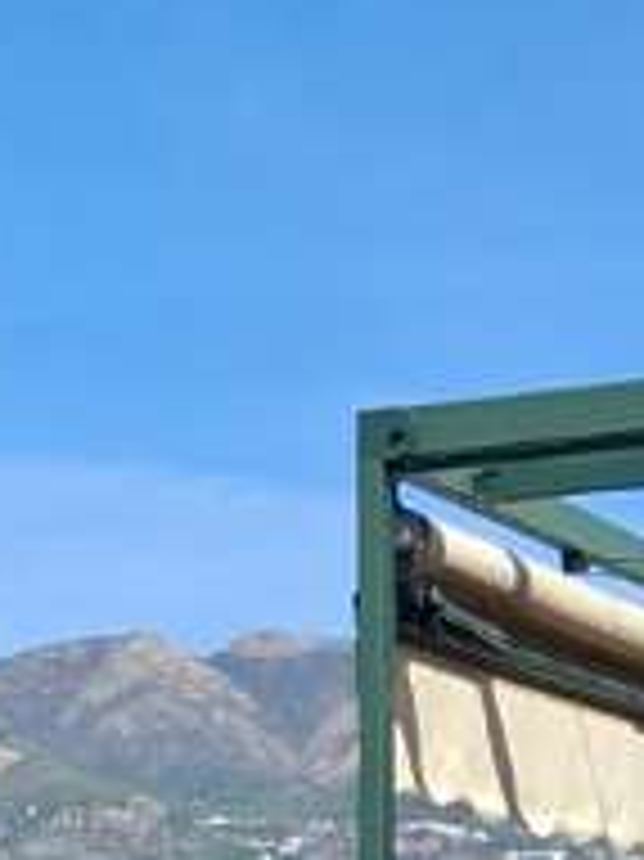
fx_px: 4495
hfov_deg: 7.8
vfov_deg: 10.5
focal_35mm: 181
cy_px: 1333
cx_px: -696
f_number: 1.8
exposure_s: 1/2433
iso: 50
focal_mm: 5.54
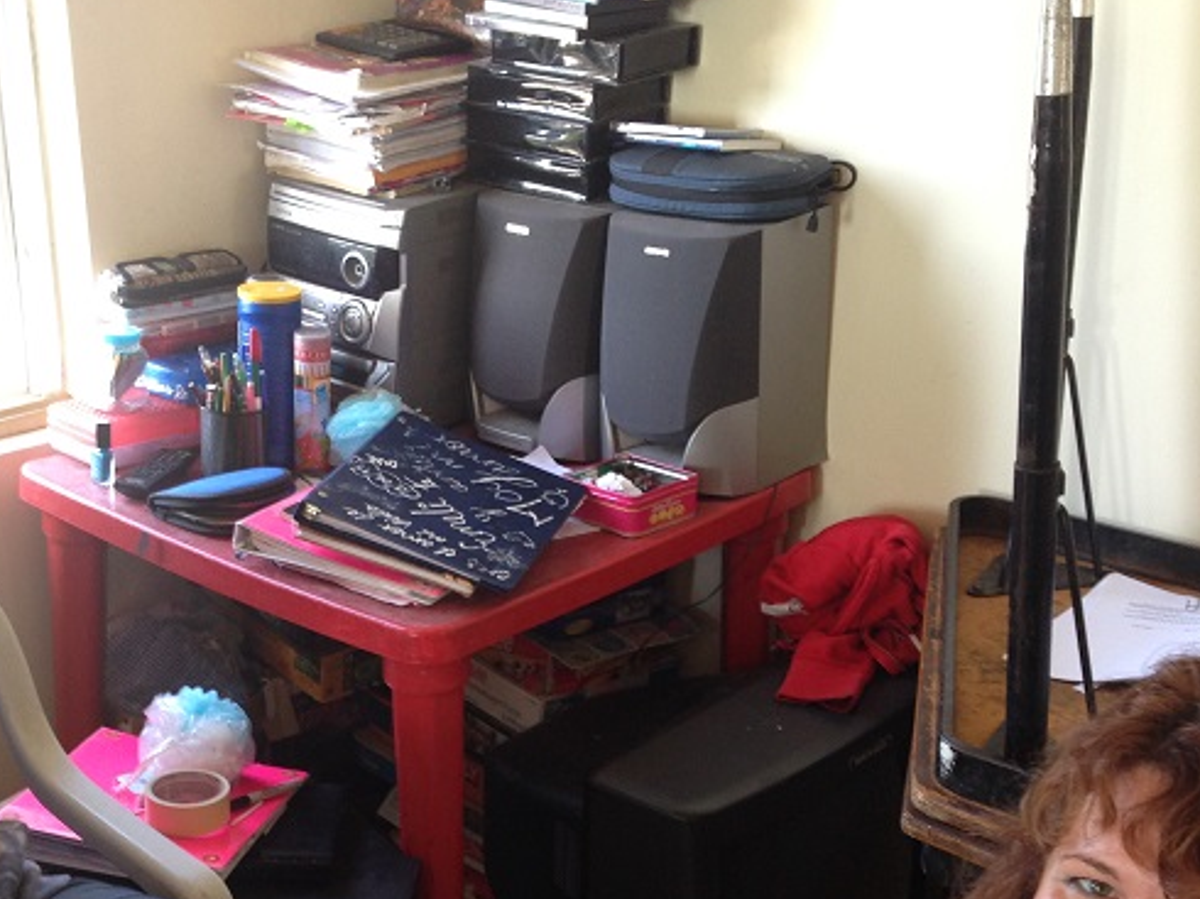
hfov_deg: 34.7
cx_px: 414
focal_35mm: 55
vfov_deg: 26.1
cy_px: 718
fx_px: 1906
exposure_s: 1/20
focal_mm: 4.12
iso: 64
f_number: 2.4
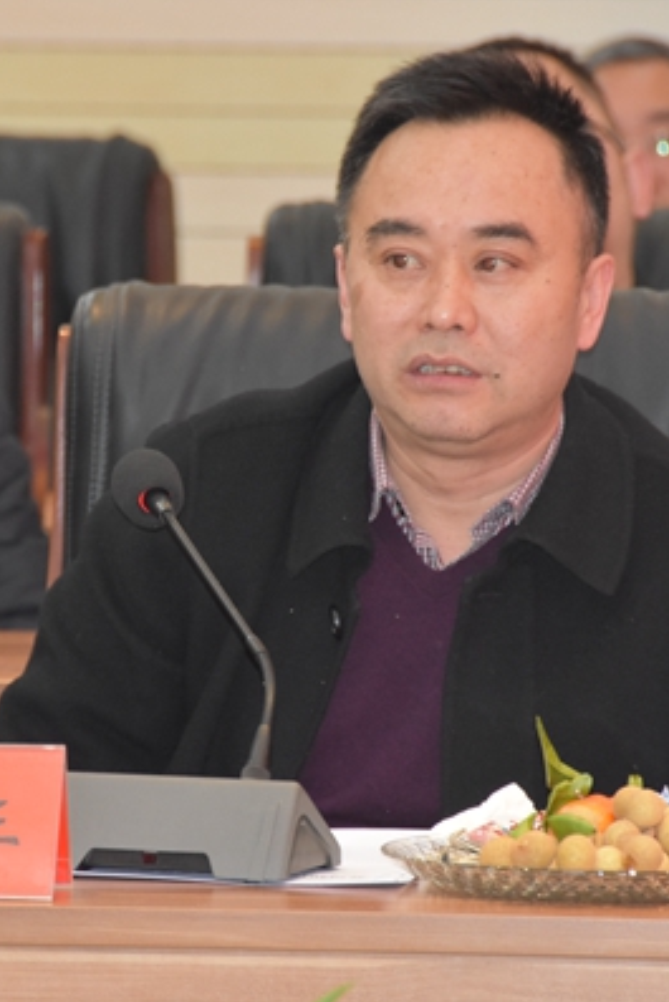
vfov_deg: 4.5
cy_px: 502
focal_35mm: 453
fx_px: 12615
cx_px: 245
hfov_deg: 3.0
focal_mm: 200
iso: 2200
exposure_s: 1/60
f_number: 5.6
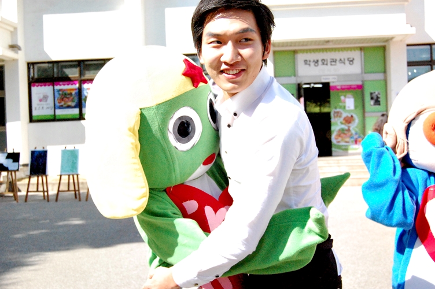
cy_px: 144
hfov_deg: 41.1
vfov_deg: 28.0
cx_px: 218
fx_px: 579
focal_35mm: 48
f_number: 5.6
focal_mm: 32
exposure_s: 1/4000
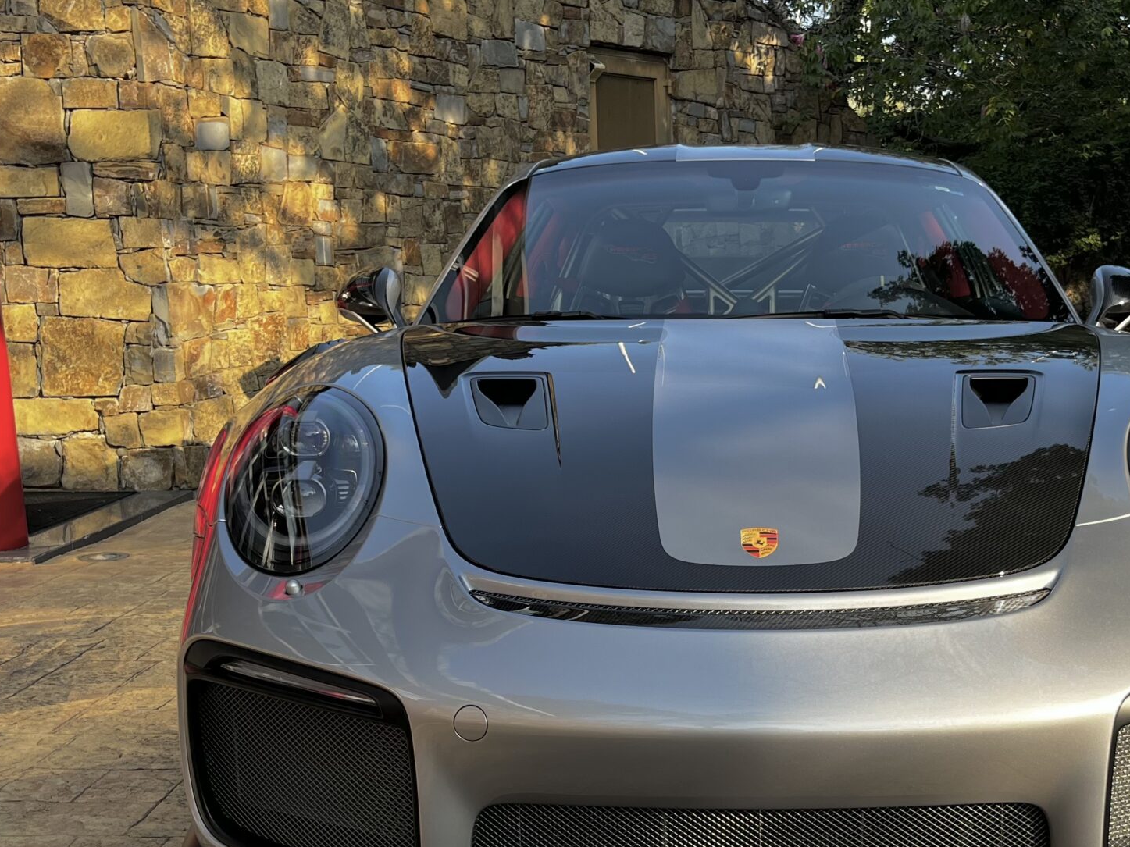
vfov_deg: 31.3
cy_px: 562
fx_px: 1501
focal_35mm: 46
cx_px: 738
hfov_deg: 40.8
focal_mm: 5.1
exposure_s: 1/705
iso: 50
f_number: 1.6
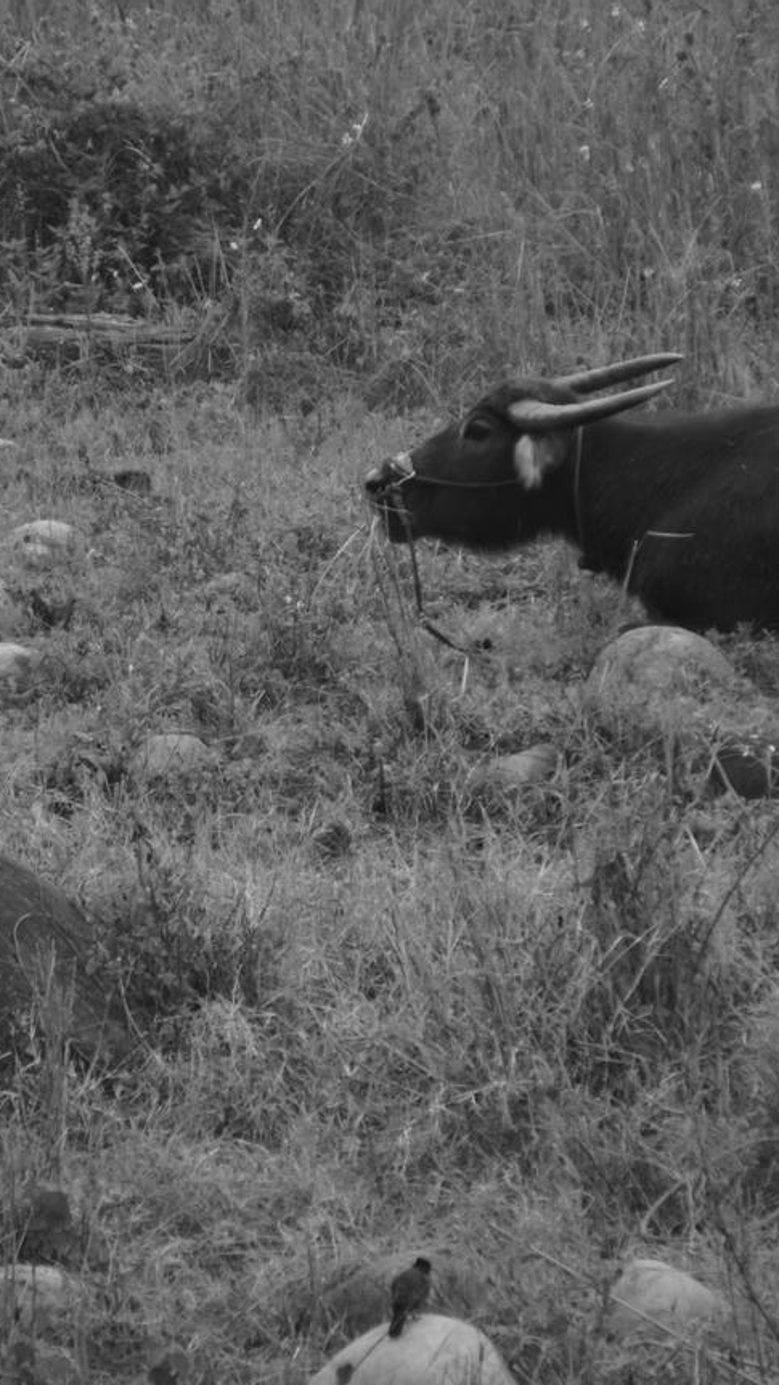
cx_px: 310
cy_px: 692
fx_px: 23424
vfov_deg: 3.4
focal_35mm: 638
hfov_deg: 1.9
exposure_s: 1/60
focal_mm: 270
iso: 640
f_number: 6.3
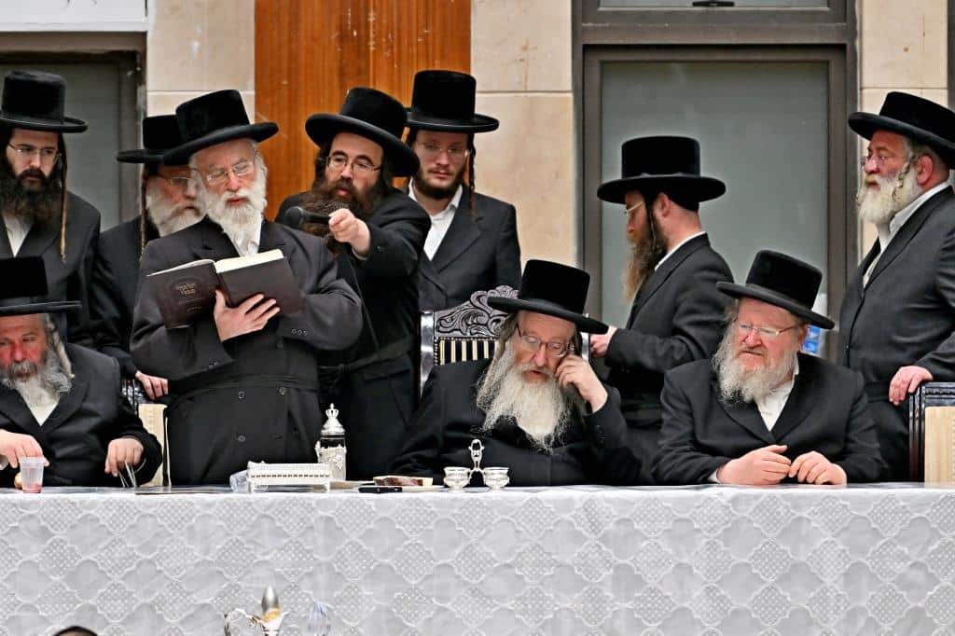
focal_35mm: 300
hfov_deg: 6.9
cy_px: 318
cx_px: 478
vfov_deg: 4.6
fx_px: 7955
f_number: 2.8
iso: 640
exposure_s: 1/250
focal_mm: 200
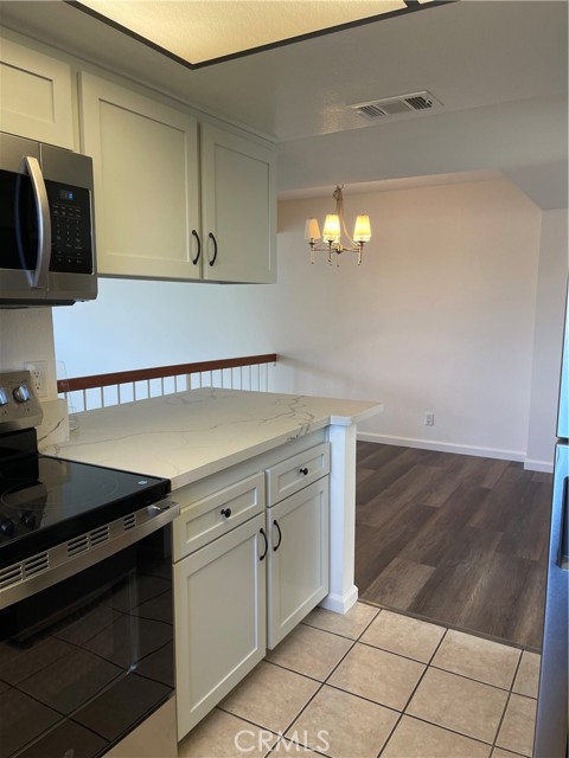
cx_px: 284
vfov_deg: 69.4
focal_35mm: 25
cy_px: 379
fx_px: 548
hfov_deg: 54.9
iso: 100
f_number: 1.6
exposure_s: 1/120
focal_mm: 5.1
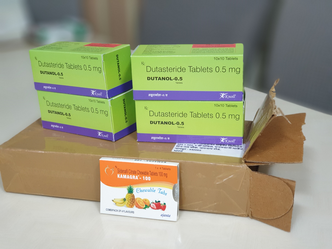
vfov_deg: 28.0
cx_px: 166
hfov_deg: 36.8
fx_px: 499
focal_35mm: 52
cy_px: 124
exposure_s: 1/30
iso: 160
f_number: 2.4
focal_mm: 6
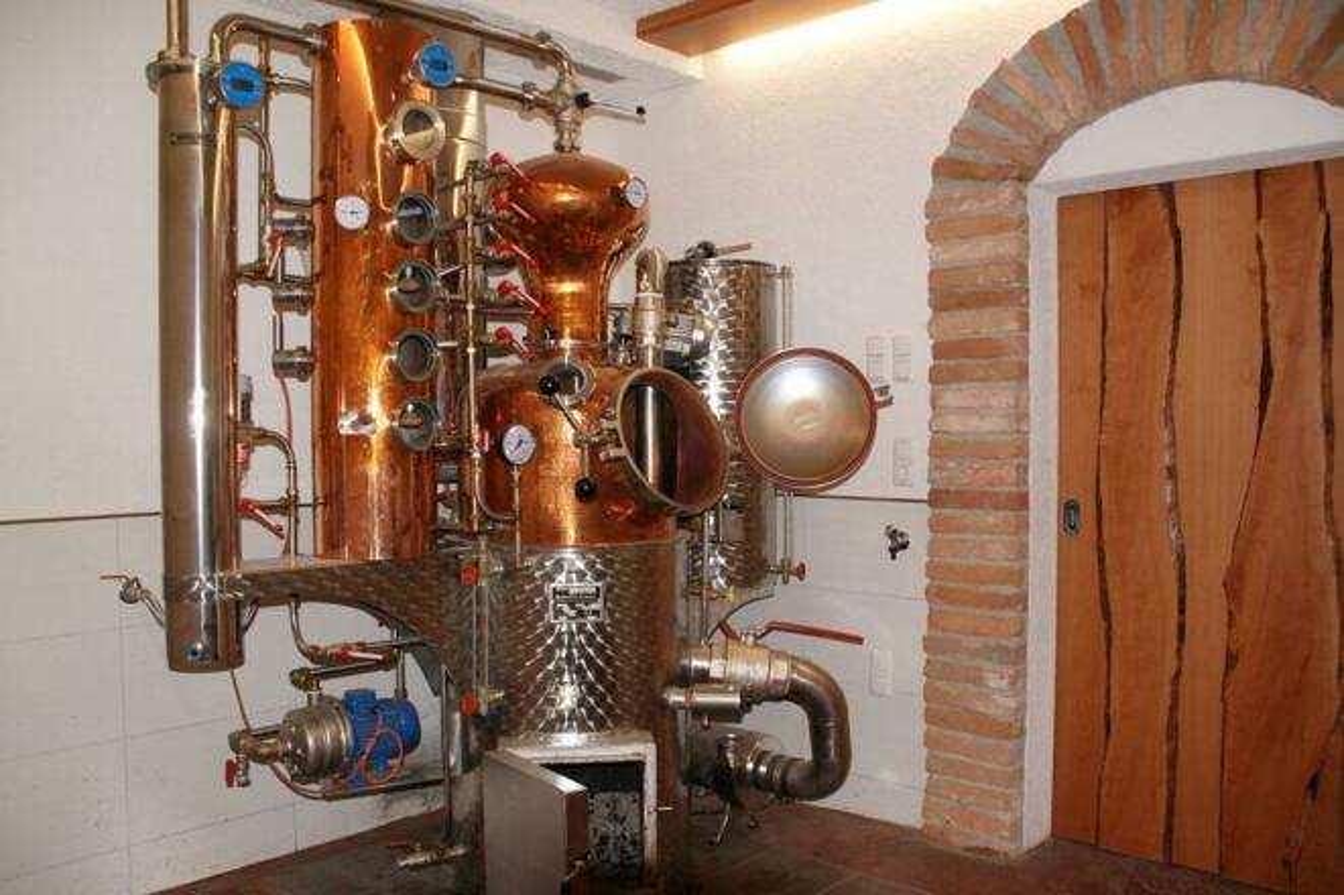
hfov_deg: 67.4
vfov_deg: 47.9
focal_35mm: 27
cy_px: 448
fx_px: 1007
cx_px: 672
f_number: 5.6
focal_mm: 18
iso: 400
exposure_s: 1/60
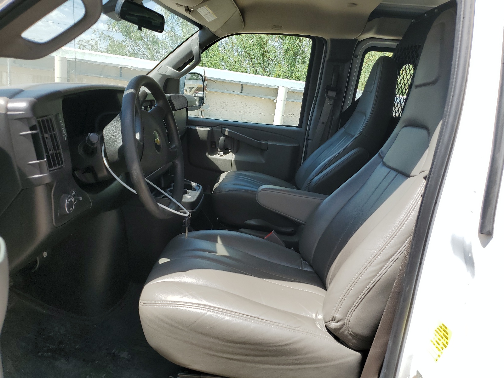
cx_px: 252
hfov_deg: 67.3
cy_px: 189
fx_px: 379
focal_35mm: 26
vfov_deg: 53.1
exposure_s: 1/1429
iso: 50
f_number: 1.5
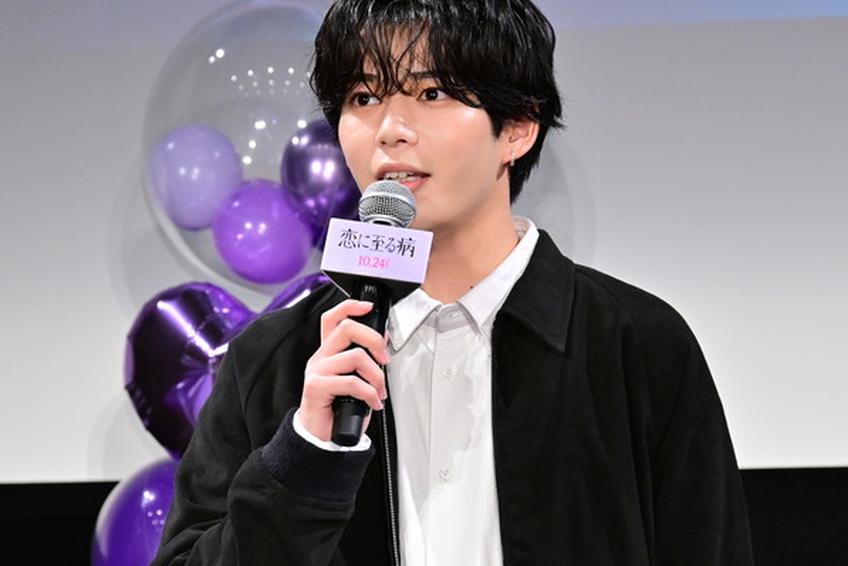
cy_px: 396
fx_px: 3510
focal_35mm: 149
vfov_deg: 9.2
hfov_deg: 13.8
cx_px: 449
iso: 2500
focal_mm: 89
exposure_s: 1/200
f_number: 6.3
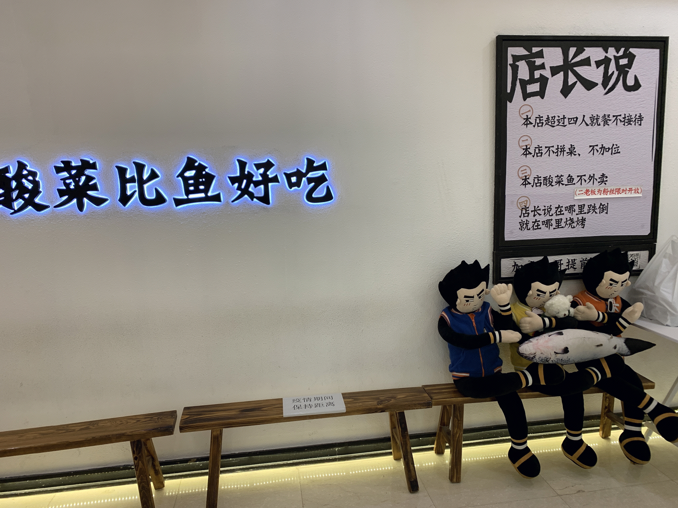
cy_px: 254
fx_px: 509
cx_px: 339
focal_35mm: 26
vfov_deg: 53.1
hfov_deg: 67.3
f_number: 1.8
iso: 64
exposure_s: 1/50
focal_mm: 4.25
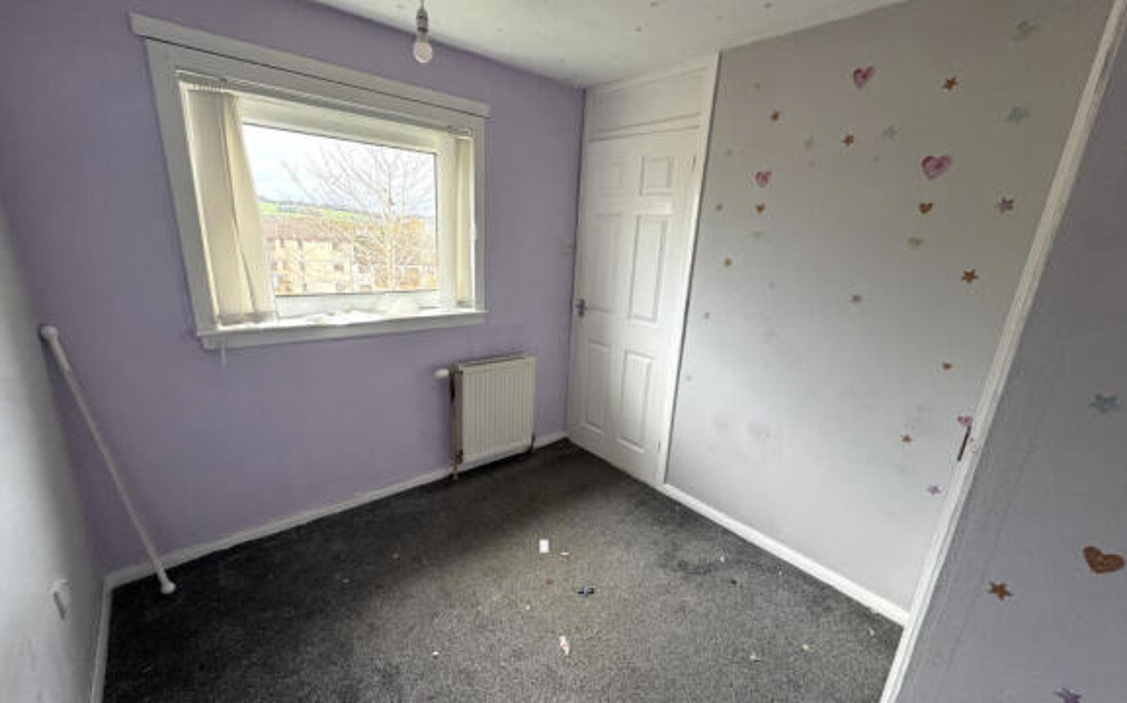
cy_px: 364
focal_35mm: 15
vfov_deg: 74.7
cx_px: 564
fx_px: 460
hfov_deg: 101.5
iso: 320
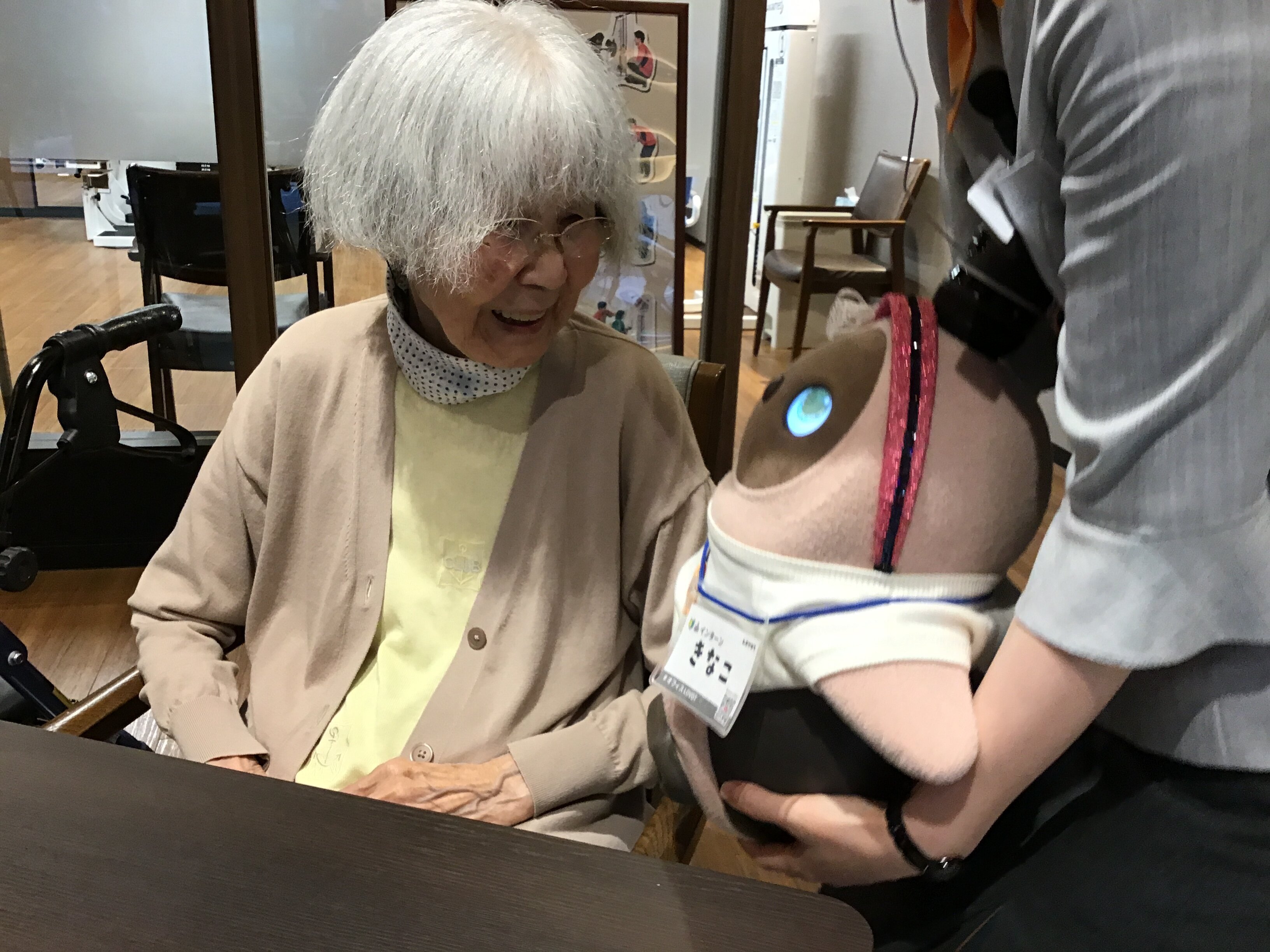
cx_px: 635
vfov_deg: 45.4
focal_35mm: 31
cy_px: 476
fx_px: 1137
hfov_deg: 58.4
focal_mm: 3.3
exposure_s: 1/30
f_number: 2.4
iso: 80
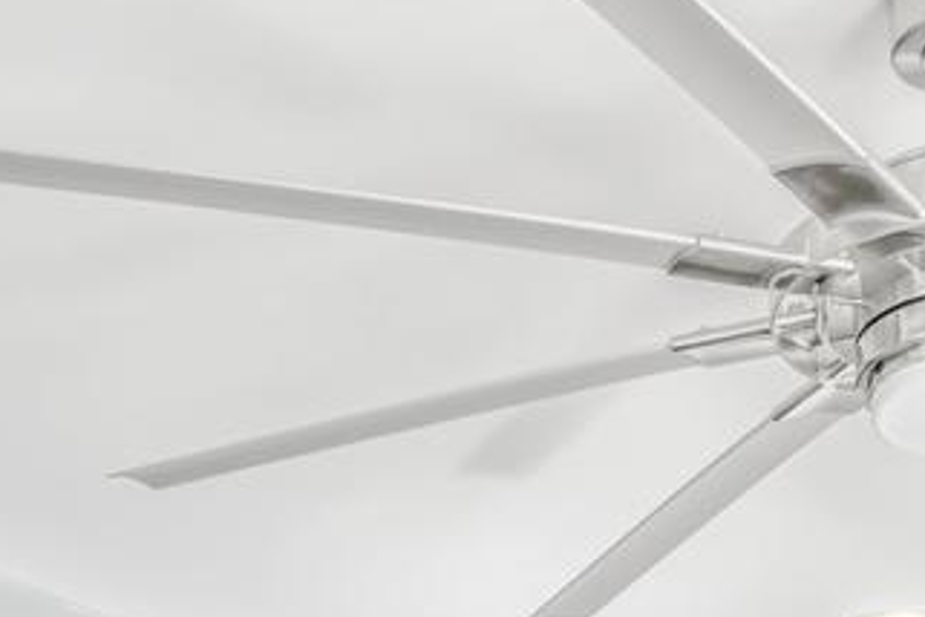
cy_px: 1718
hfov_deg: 20.0
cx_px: 607
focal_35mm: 102
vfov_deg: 10.5
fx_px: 2621
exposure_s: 1/160
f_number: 7.1
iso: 1250
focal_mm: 16
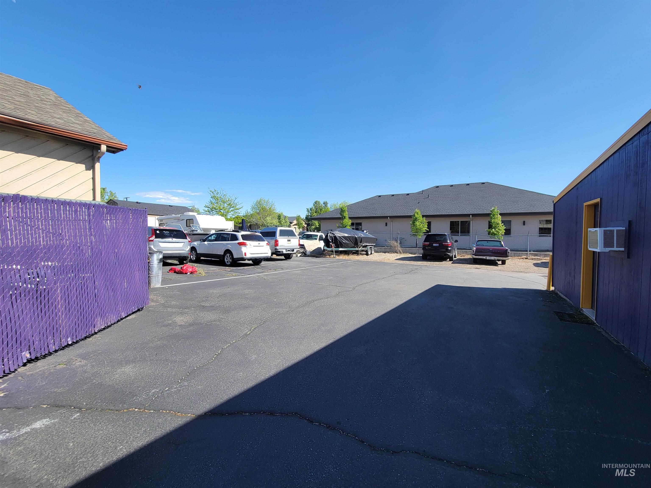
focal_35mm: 13
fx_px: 244
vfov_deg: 89.9
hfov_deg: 106.2
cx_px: 326
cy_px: 244
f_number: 2.2
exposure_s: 1/942
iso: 50
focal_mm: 2.2
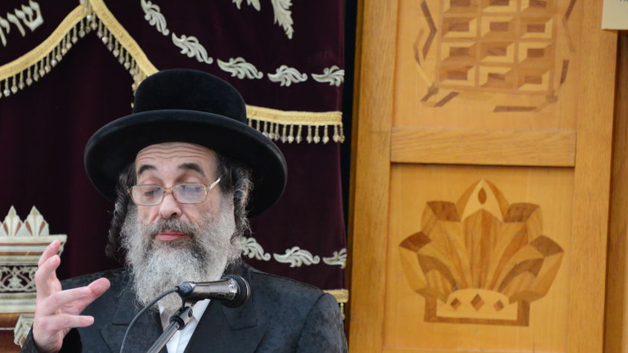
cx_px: 183
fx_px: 7209
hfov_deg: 5.0
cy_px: 291
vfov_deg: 2.8
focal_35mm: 433
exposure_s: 1/100
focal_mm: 250
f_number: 5.6
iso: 2000
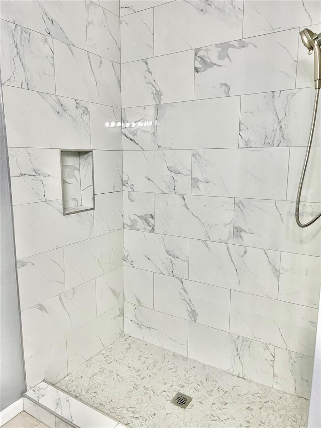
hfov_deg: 53.1
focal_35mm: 26
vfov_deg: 67.3
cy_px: 214
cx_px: 160
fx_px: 321
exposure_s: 1/60
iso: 125
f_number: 1.5
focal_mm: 5.7
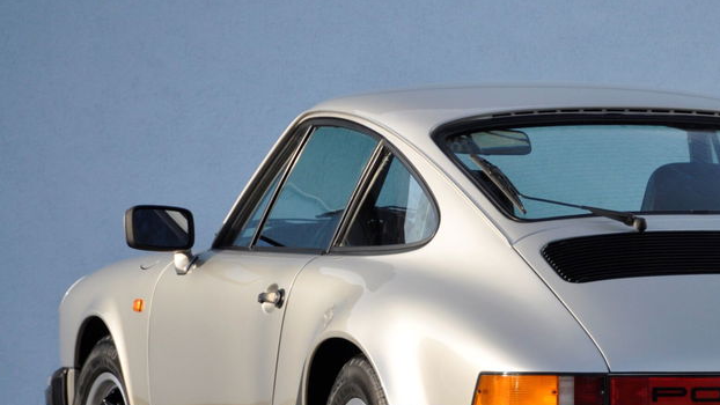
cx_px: 537
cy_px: 353
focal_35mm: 478
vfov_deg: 2.5
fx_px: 9124
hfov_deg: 4.5
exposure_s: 1/320
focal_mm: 185
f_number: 6
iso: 500
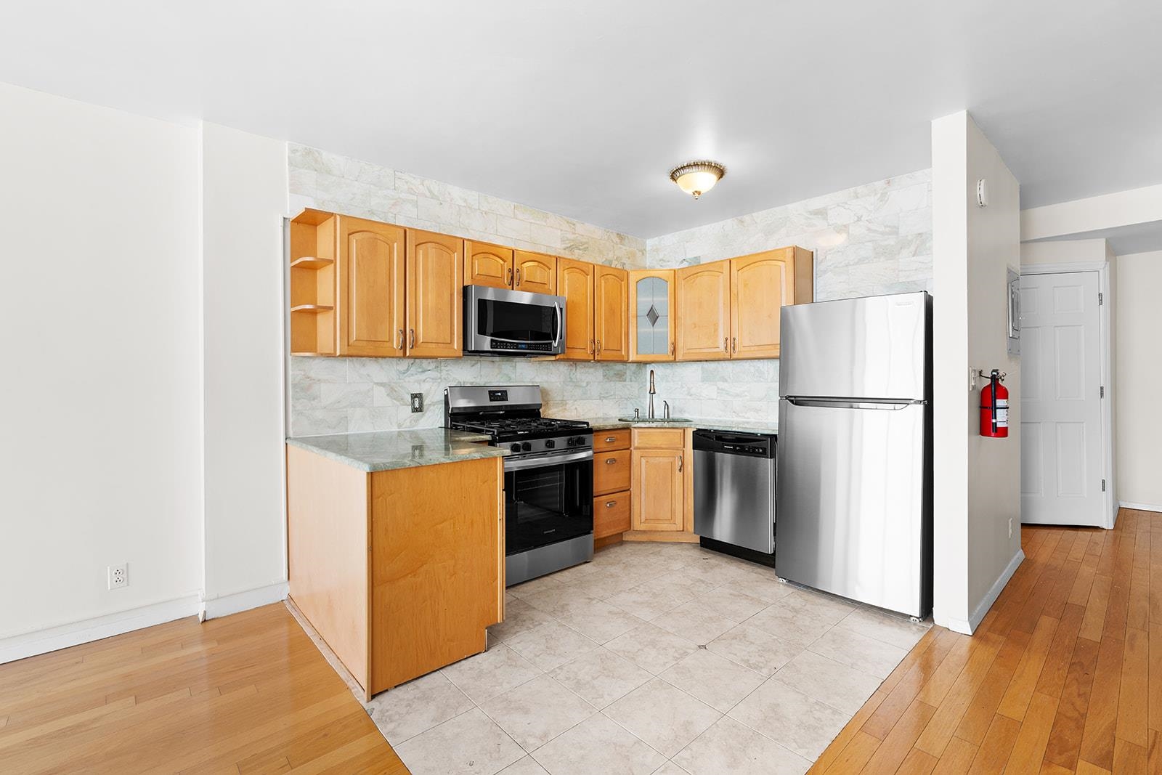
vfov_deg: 73.8
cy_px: 388
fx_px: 516
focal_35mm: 16
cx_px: 581
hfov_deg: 96.7
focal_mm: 16
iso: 100
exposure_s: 1/2.5
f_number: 8
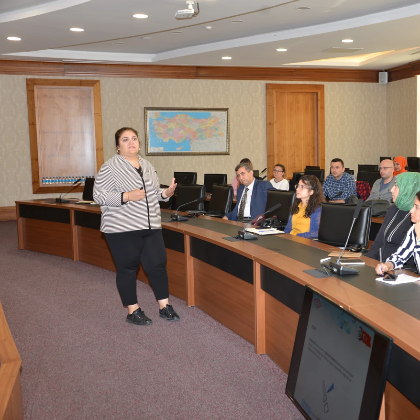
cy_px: 210
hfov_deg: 36.0
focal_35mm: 46
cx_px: 313
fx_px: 631
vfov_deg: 36.8
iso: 160
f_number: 4.5
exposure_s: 1/60
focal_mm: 36
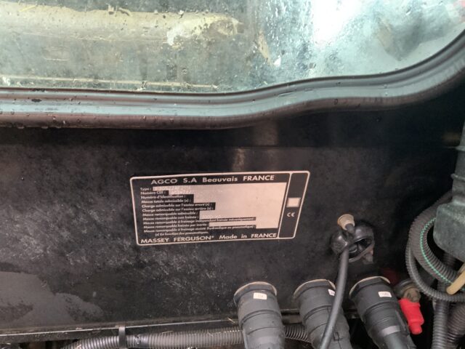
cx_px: 232
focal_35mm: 29
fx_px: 390
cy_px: 174
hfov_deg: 61.7
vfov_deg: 48.2
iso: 320
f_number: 1.8
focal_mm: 3
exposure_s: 1/32
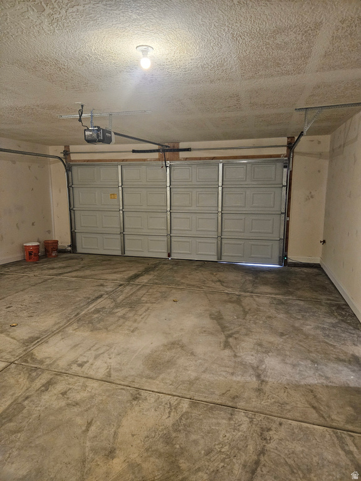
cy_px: 240
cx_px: 180
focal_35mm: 23
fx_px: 320
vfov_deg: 73.9
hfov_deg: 58.9
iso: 1000
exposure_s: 1/120
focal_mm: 5.4
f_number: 1.8
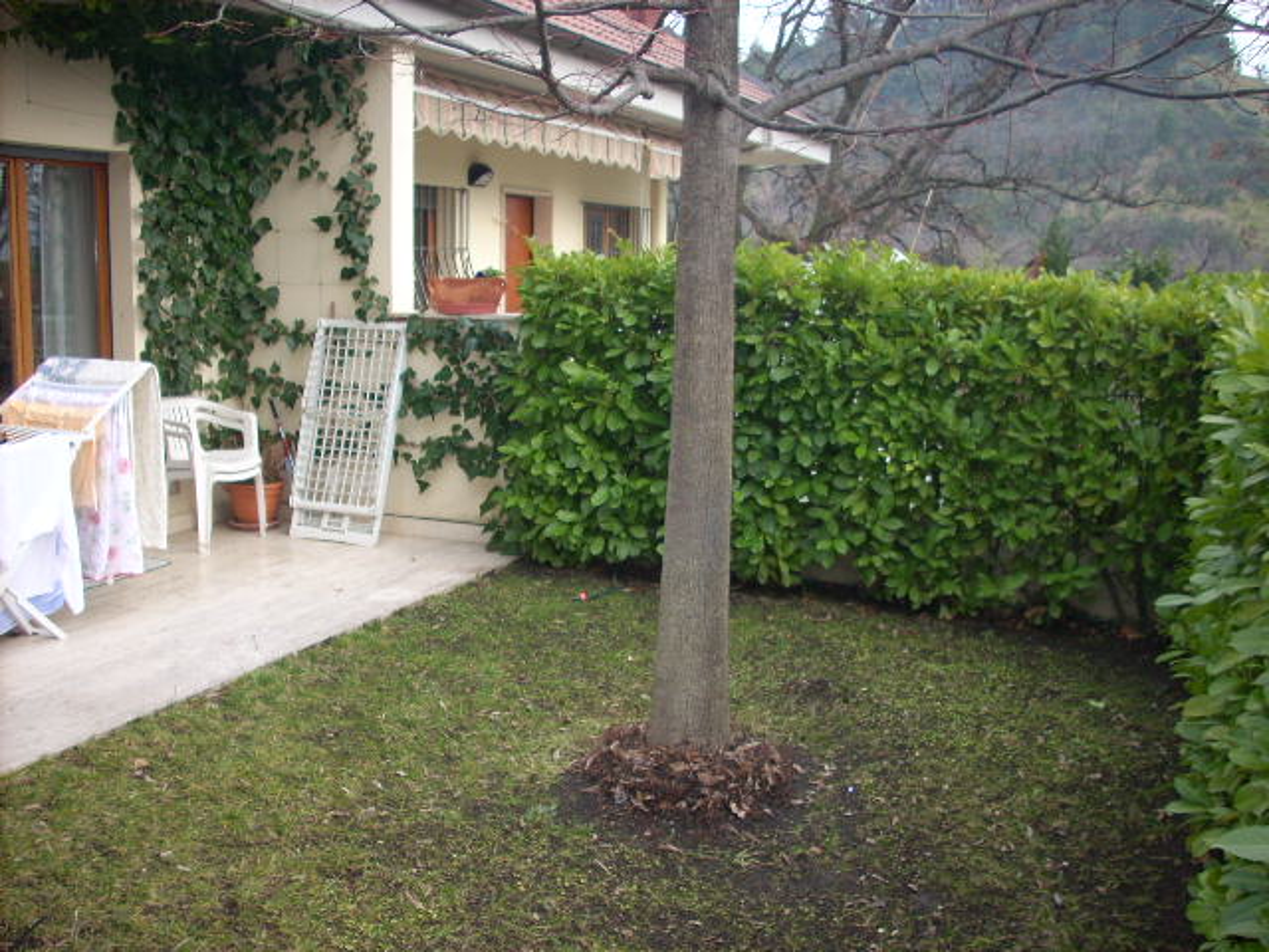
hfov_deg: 50.1
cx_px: 634
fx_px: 1356
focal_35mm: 37
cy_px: 476
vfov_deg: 38.7
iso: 100
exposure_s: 1/30
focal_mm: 6.2
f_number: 2.8
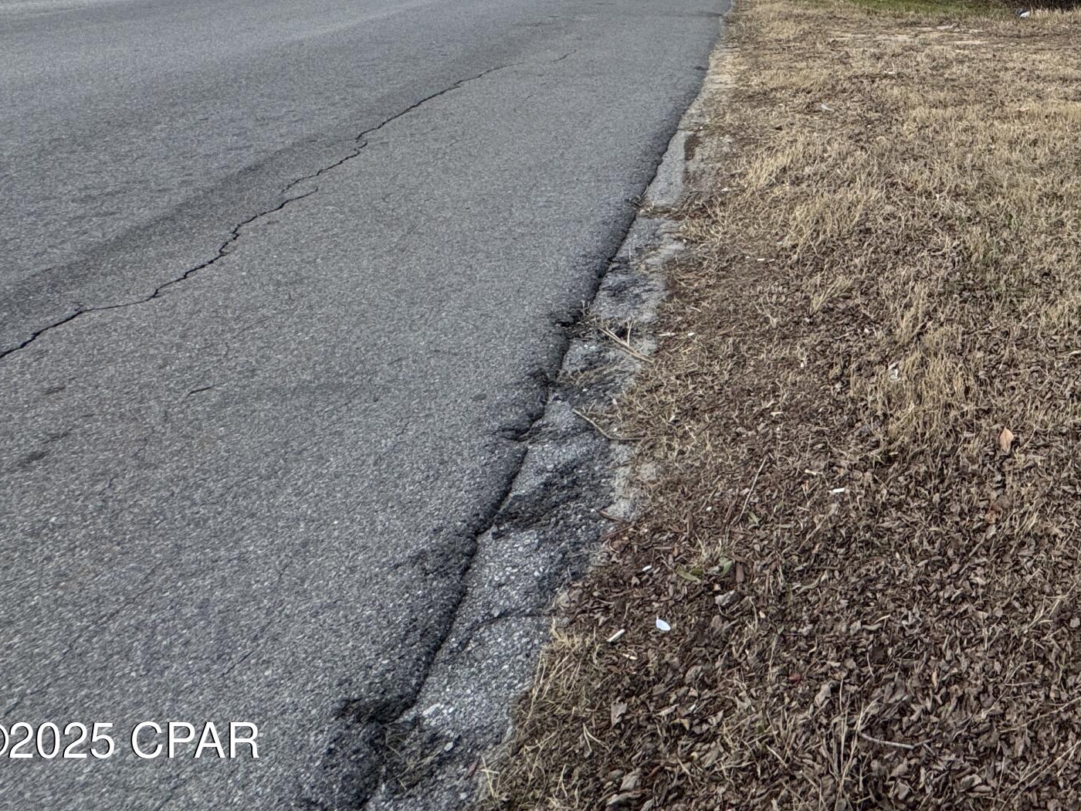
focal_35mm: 30
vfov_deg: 39.6
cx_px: 1126
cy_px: -49
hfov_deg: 47.5
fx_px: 937
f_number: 2.2
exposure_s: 1/2342
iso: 50
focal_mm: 2.22
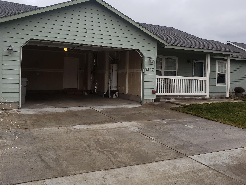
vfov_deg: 44.0
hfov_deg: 56.8
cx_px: 128
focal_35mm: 32
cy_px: 76
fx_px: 227
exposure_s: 1/120
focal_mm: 4.3
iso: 64
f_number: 2.4
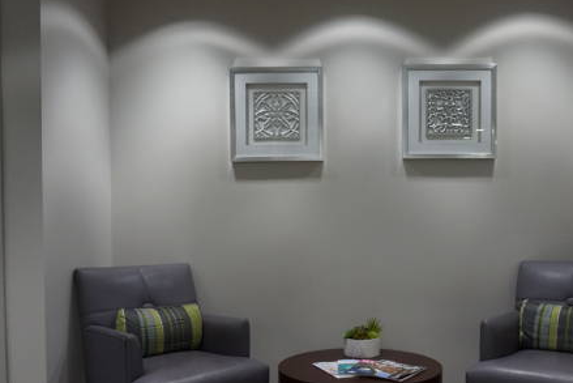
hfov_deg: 54.2
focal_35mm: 35
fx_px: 557
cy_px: 241
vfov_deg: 37.6
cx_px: 330
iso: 1250
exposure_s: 1/160
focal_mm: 16
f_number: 4
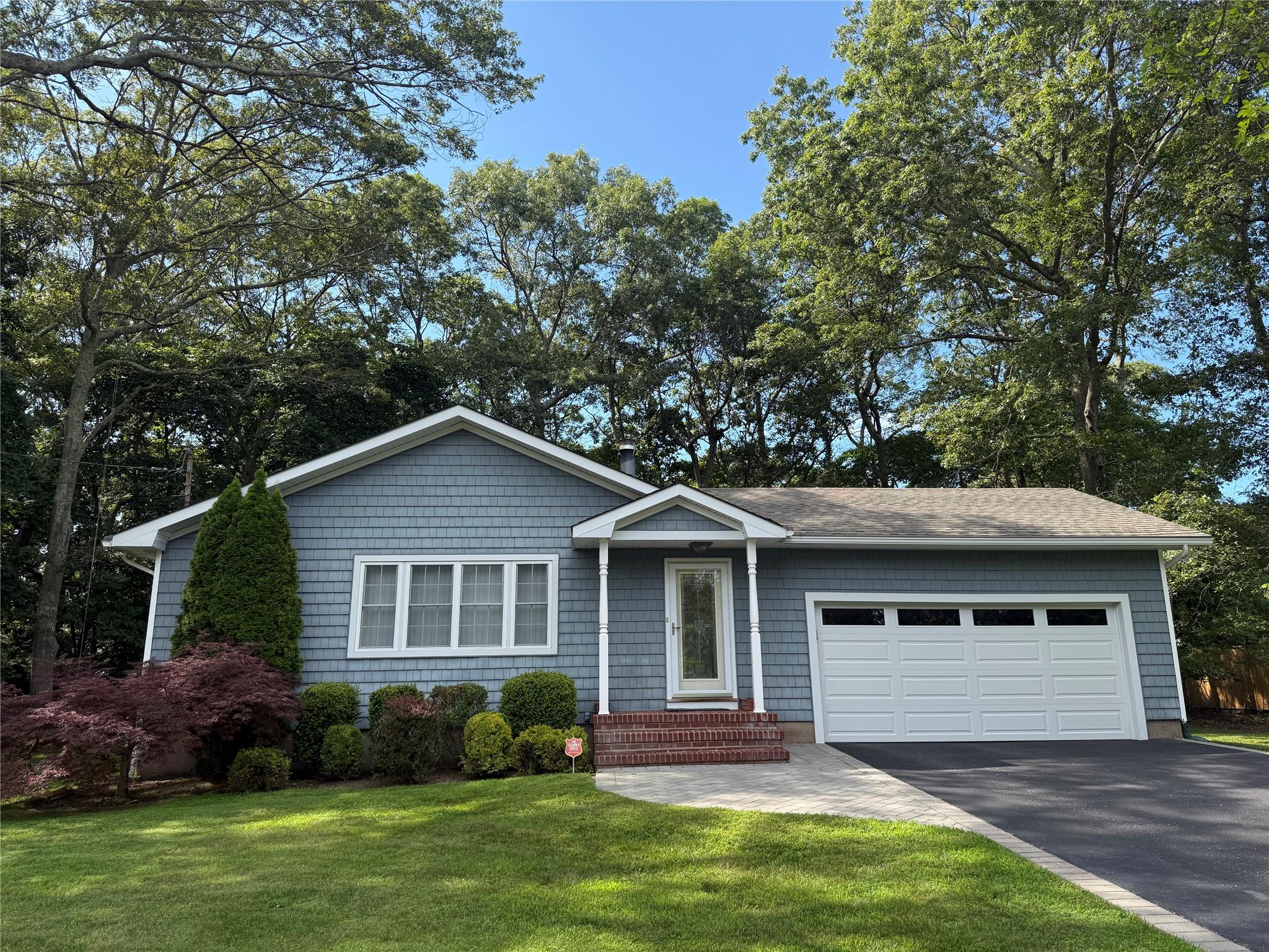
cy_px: 476
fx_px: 880
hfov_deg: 71.6
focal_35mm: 24
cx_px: 634
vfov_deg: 56.8
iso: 100
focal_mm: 6.76
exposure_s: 1/1250
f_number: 1.78
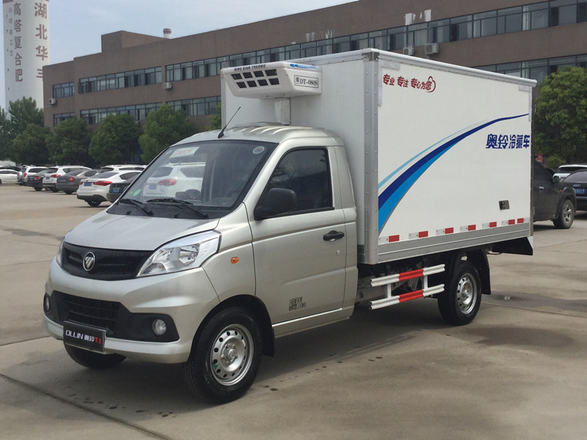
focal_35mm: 31
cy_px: 220
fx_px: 526
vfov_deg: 45.4
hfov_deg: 58.4
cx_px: 294
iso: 25
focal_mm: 3.3
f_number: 2.4
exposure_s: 1/1698
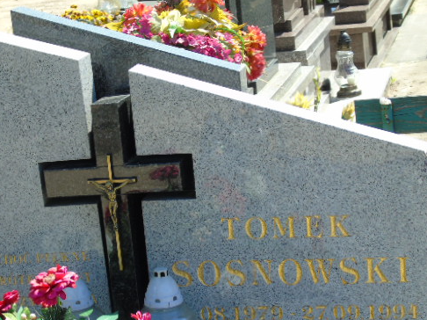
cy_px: 195
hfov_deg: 18.2
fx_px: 1332
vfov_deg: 13.7
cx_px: 172
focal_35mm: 108
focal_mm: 15
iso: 80
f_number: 4.1
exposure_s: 1/320
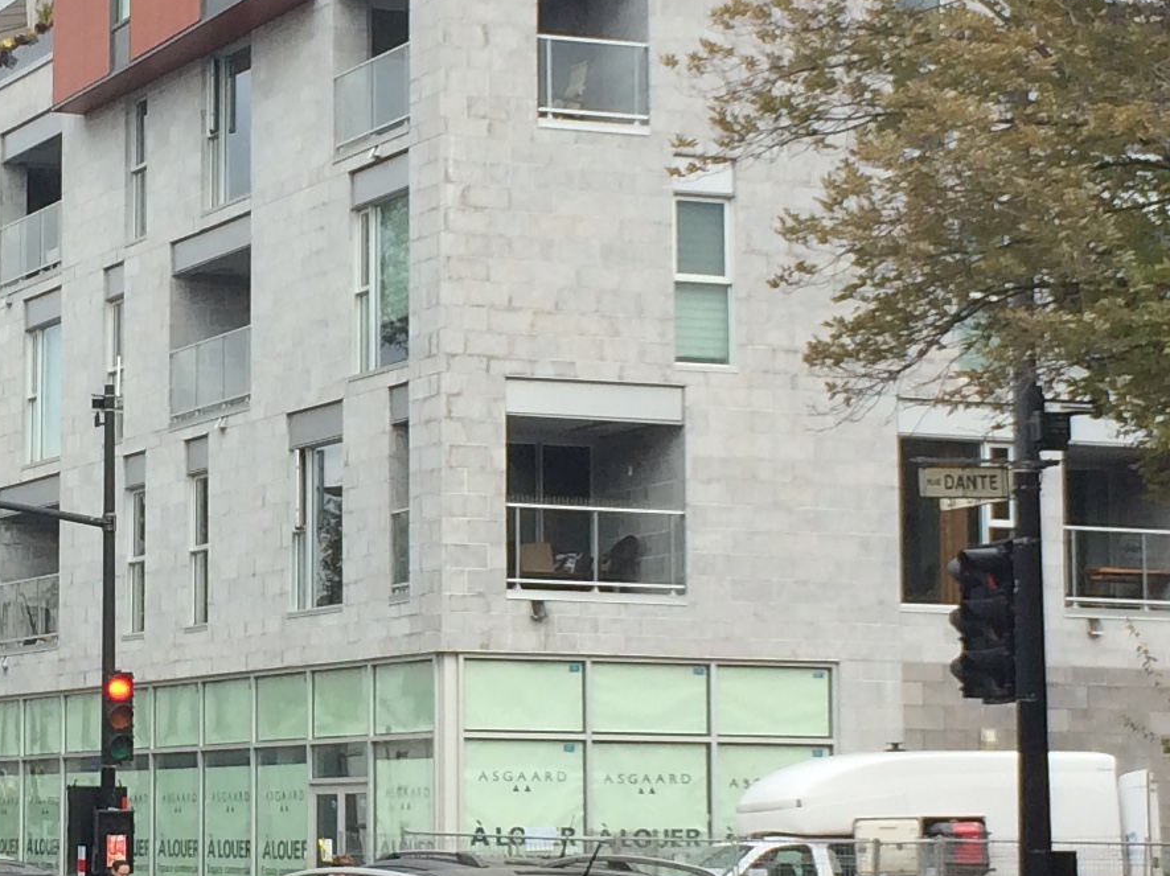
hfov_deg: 18.2
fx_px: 3615
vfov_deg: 13.8
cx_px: 176
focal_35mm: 107
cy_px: 415
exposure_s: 1/500
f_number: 2.2
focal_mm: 4.15
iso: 32
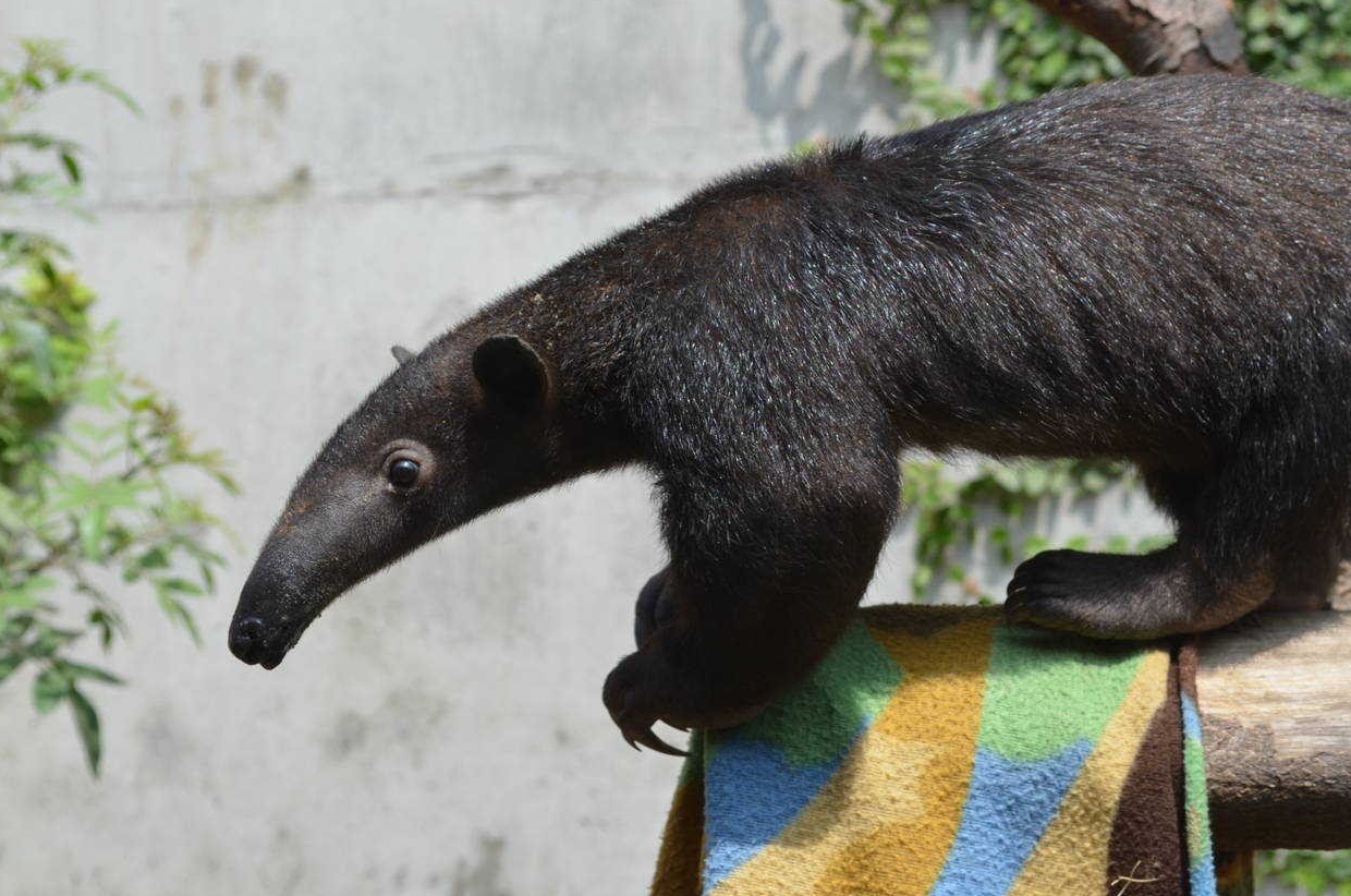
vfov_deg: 15.3
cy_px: 431
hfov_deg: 22.9
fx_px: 3334
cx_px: 775
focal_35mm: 89
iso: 160
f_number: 8
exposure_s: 1/250
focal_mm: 46
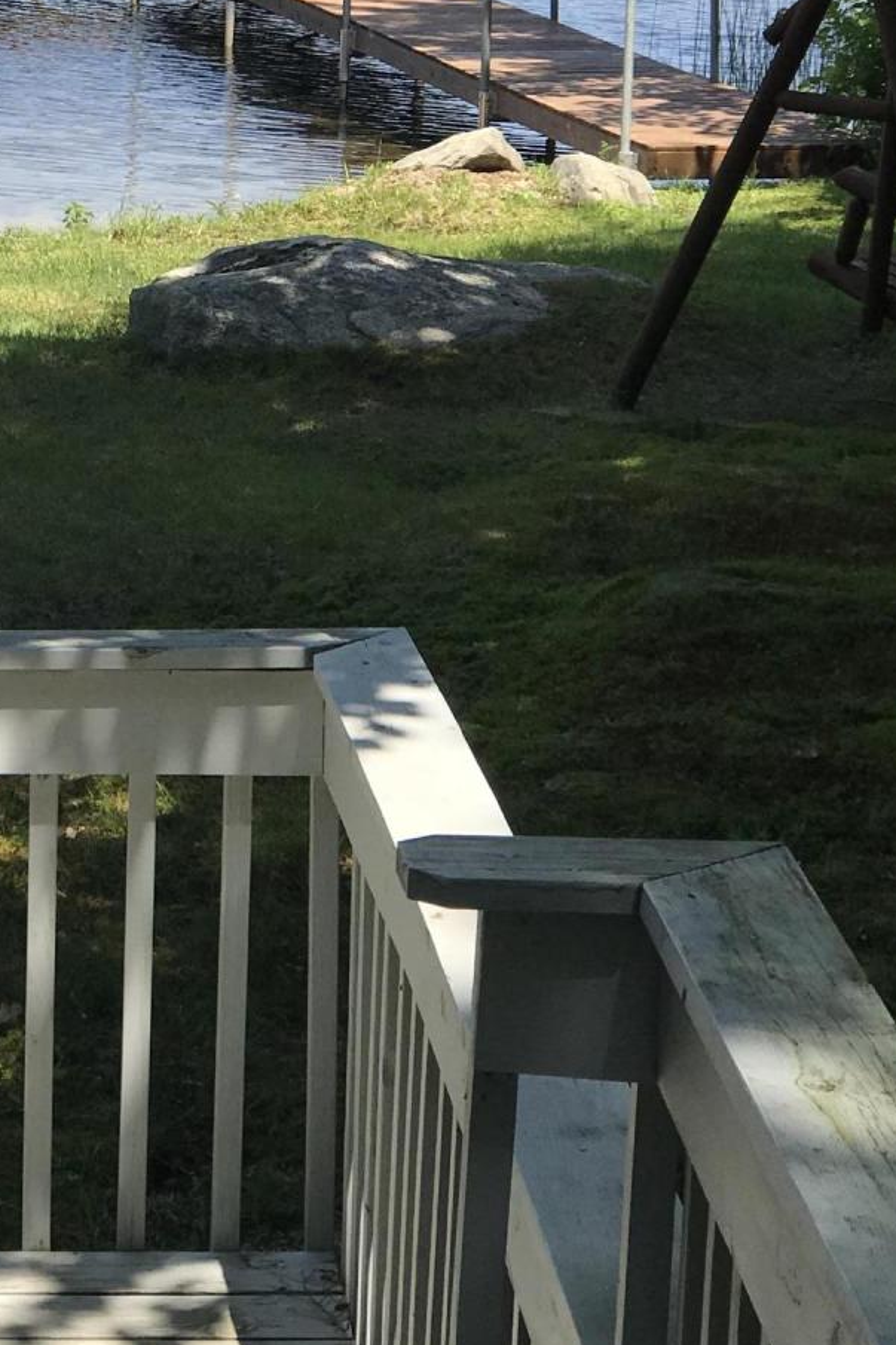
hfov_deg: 10.4
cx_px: 82
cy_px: 259
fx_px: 4892
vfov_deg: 15.5
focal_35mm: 131
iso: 20
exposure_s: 1/694
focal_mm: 6.6
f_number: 2.8
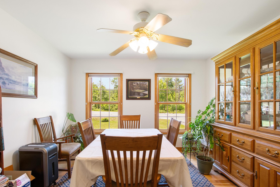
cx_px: 134
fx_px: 132
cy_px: 104
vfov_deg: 70.2
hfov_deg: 93.2
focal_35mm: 17
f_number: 8
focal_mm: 10
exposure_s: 1/10
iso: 100
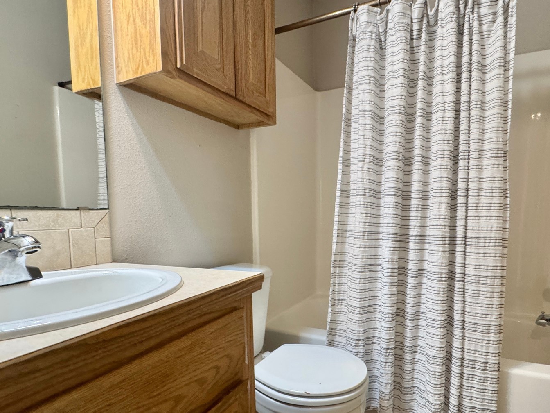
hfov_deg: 81.4
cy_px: 240
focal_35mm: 20
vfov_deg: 65.6
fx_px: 318
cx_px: 308
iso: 250
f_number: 2.2
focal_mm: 2.22
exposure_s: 1/60
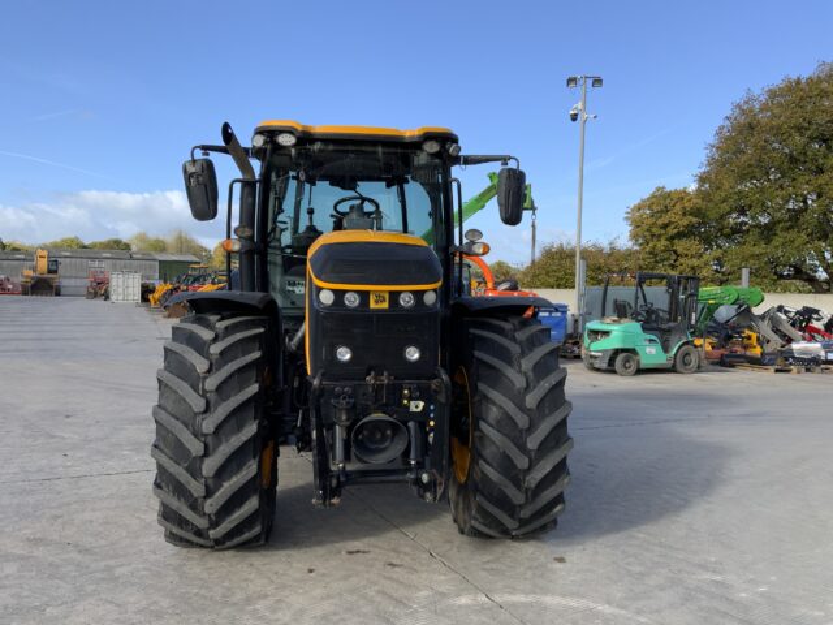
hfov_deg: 61.7
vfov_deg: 48.2
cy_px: 312
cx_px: 416
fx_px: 698
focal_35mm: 29
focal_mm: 3
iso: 16
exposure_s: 1/962
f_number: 1.8
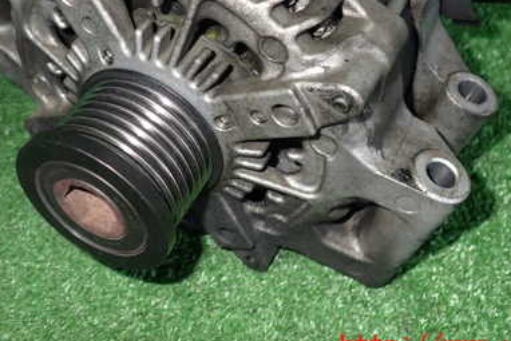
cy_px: 63
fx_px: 696
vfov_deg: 27.0
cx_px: 241
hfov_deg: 40.3
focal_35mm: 49
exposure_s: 1/30
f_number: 6.3
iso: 200
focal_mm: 5.4
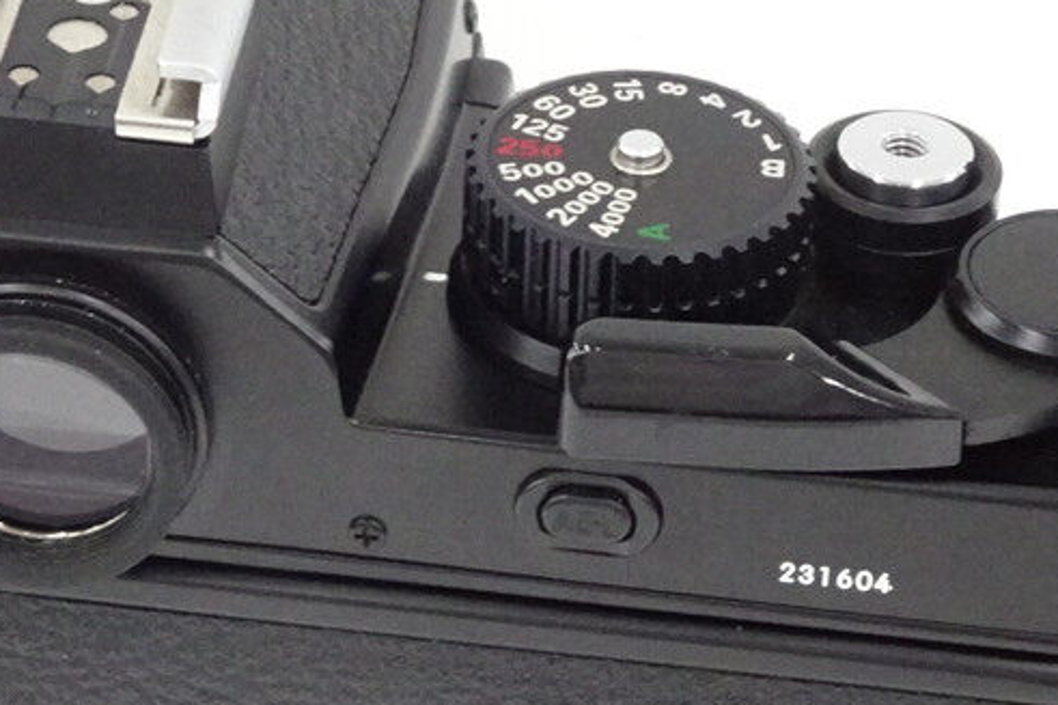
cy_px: 466
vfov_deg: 7.7
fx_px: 5229
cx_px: 246
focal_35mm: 178
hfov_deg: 11.5
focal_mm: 12.01
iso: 1000
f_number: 5
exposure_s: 1/80
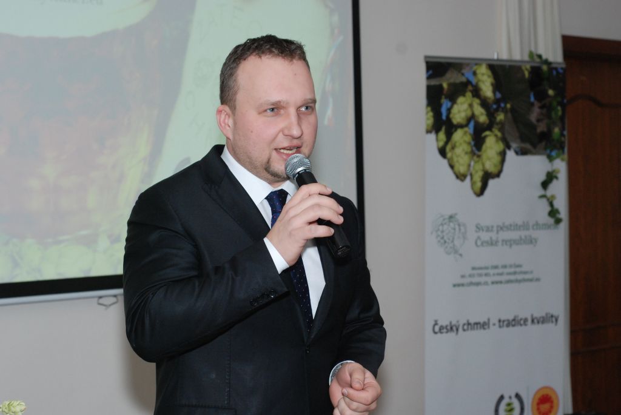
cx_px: 310
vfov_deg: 18.2
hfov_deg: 27.0
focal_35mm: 75
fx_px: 1295
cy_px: 208
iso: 800
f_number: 7.1
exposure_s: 1/60
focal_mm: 50
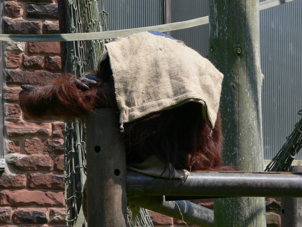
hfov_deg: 6.4
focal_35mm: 311
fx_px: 2714
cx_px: 124
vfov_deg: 4.8
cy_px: 93
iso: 80
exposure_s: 1/250
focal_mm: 52.8
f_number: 5.6
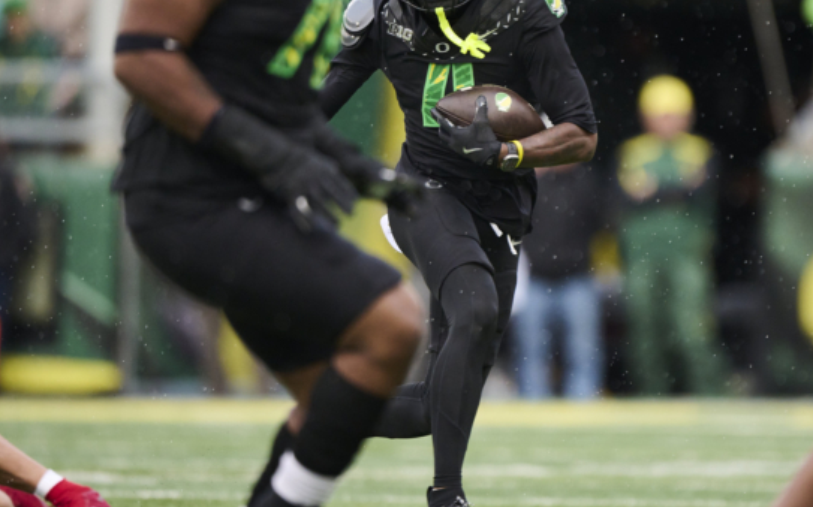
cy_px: 186
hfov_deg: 2.5
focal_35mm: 828
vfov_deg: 1.6
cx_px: 505
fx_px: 18340
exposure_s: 1/1919
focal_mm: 560
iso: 2500
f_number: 4
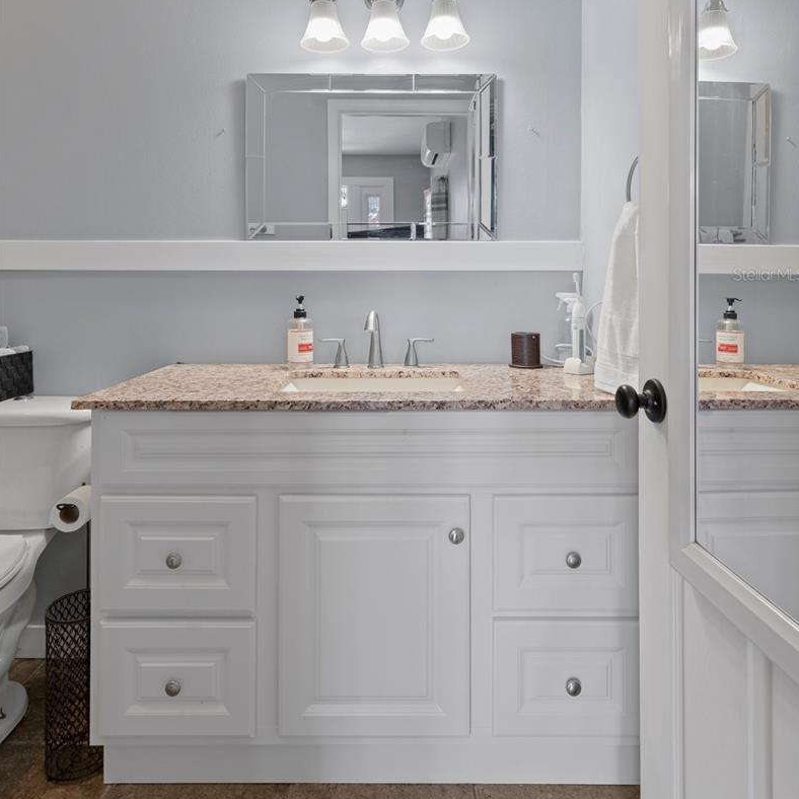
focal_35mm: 22
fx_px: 575
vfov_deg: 67.9
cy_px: 274
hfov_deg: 69.6
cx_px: 403
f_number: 9
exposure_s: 1.3
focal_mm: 17
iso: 320
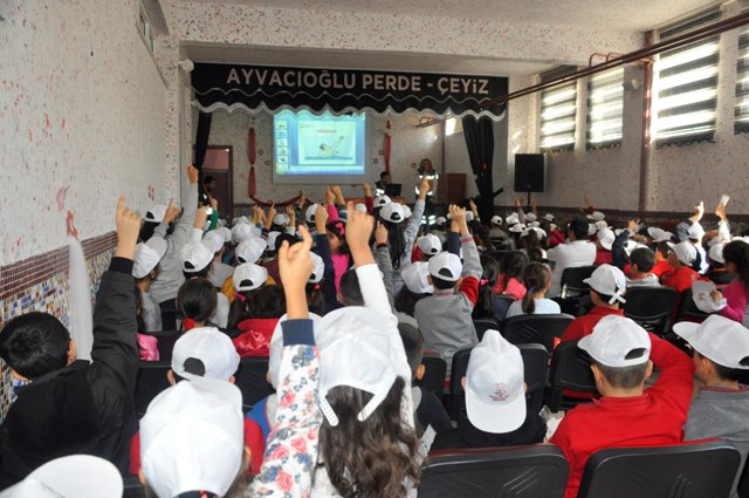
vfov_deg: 39.9
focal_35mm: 33
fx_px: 686
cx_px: 374
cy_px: 249
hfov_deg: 57.3
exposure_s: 1/60
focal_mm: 22
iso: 800
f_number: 3.8
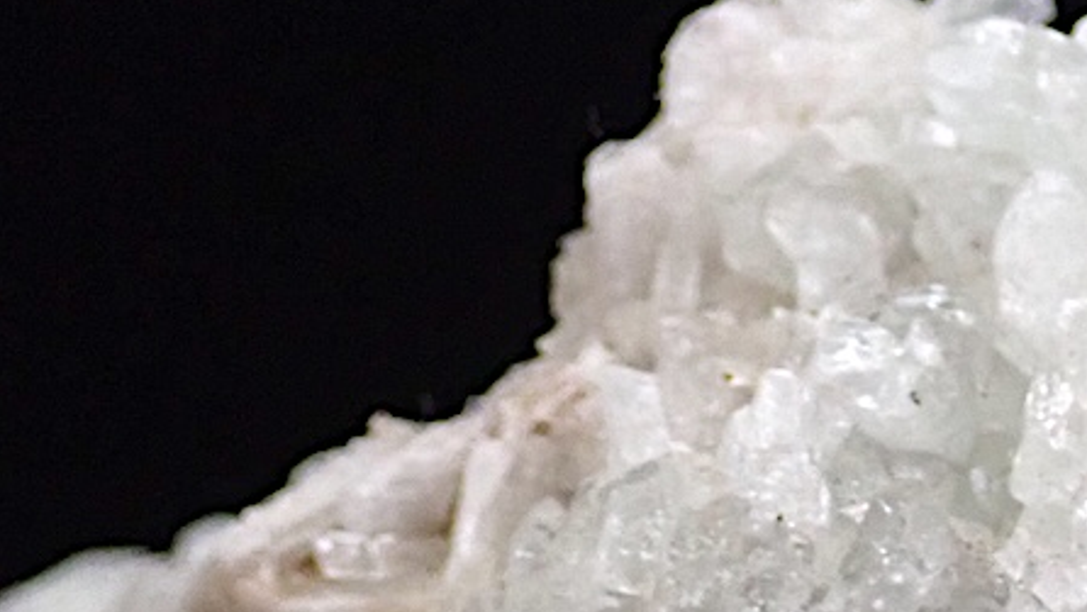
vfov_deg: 5.1
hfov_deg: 9.1
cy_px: 914
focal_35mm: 235
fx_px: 6774
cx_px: 1248
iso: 800
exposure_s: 1/30
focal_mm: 13.65
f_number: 4.1
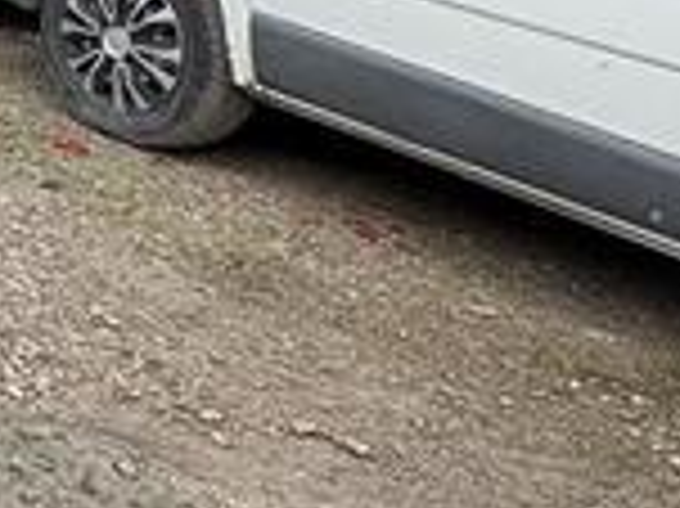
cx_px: -1013
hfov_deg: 14.2
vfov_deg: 16.5
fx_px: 1629
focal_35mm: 83
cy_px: -202
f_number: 2.2
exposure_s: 1/146
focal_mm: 2.22
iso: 50
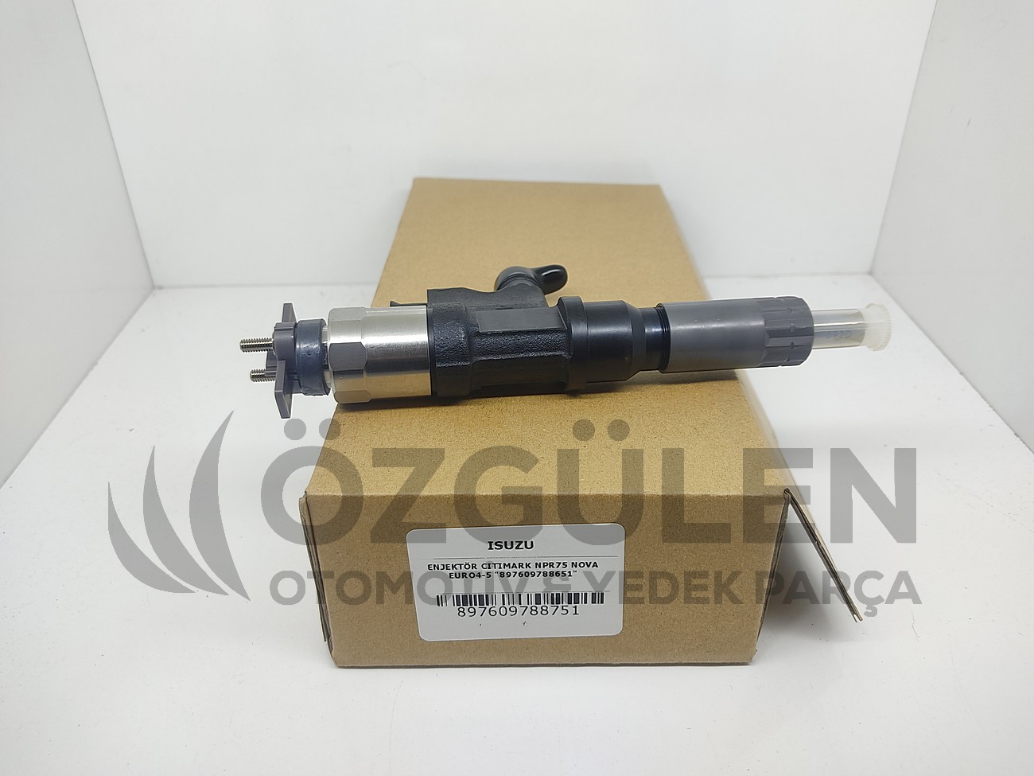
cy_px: 388
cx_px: 517
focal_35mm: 26
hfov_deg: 67.3
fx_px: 777
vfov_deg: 53.1
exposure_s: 1/100
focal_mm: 4.74
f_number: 1.79
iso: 163
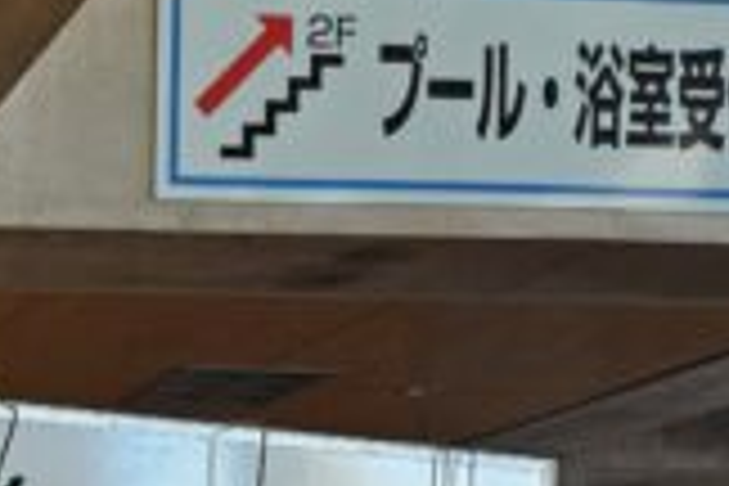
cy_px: 889
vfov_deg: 14.3
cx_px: -398
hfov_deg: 20.4
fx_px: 1701
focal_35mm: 84
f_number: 1.8
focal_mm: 5.4
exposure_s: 1/100
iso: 125
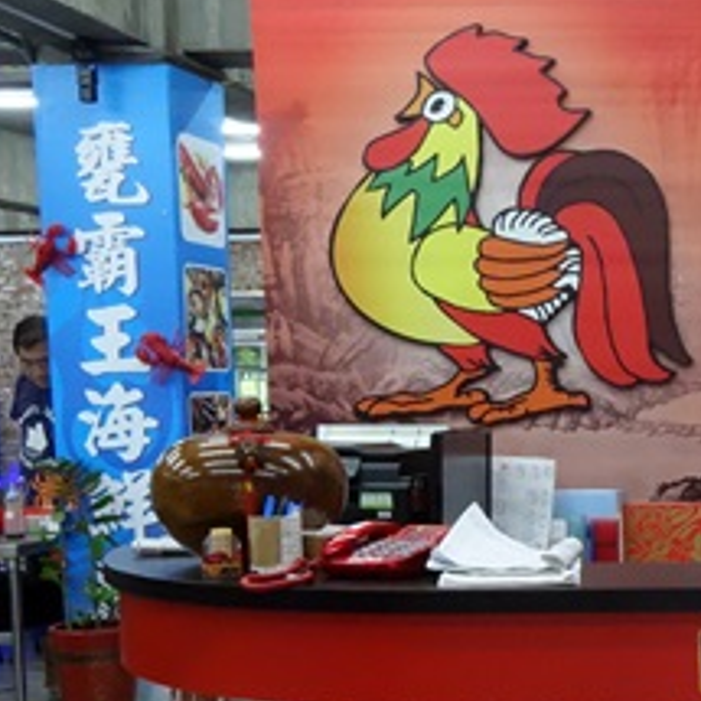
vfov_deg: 23.7
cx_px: 893
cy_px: 530
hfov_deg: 21.8
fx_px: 1650
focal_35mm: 72
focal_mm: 10.4
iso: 3200
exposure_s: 1/25
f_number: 9
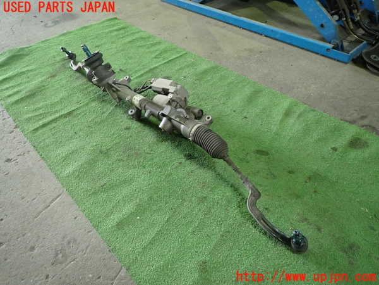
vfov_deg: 54.9
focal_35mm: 25
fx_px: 274
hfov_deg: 69.4
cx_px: 190
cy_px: 142
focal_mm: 4.5
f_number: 2
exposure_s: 1/30
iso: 320
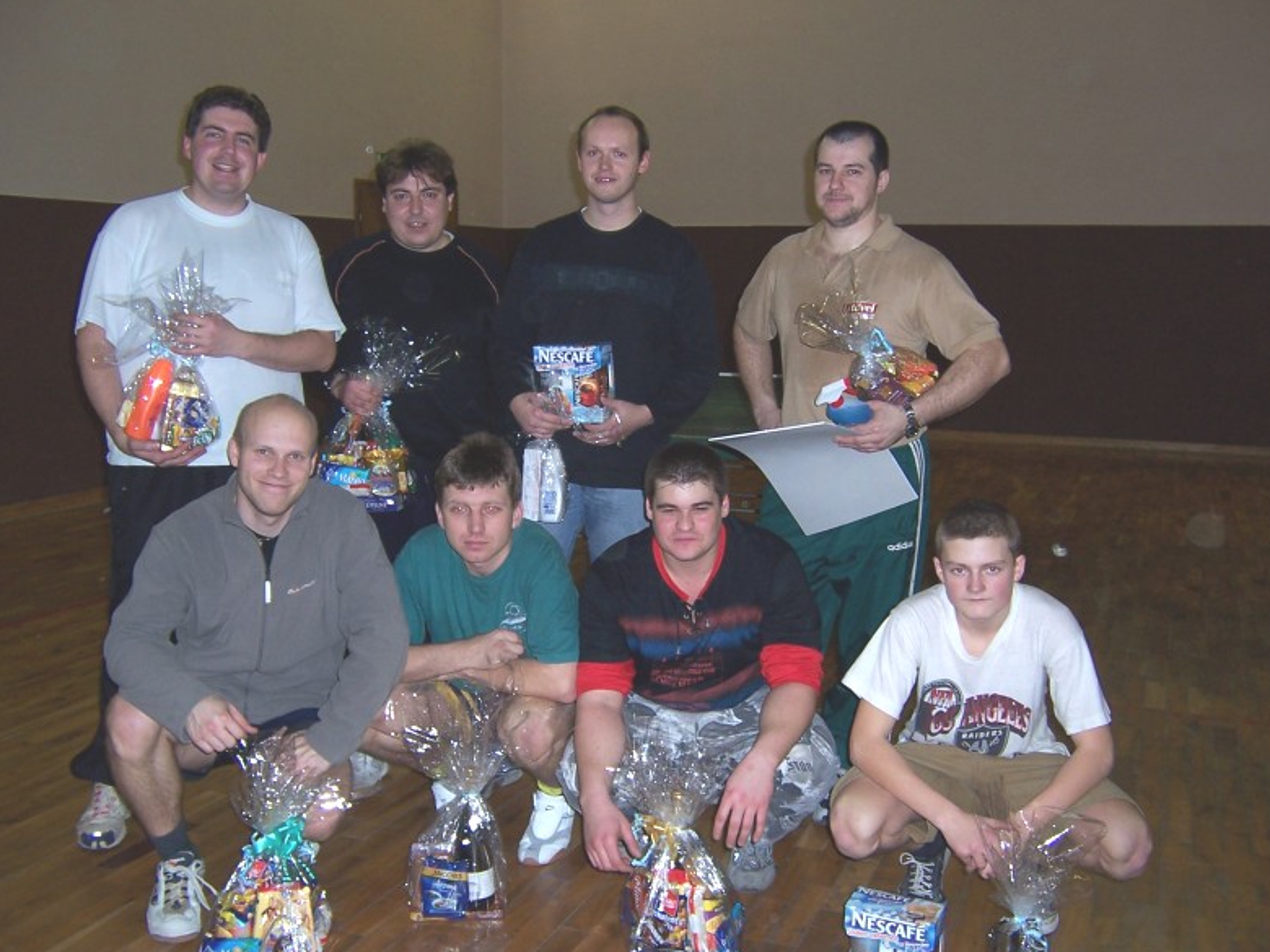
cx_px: 613
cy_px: 501
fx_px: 1284
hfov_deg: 52.6
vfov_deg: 40.7
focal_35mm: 35
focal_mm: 5.5
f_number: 2.8
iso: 80
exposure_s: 1/60
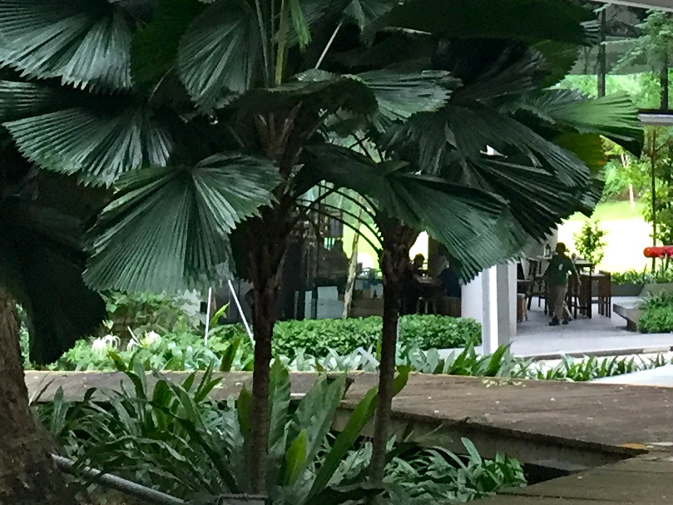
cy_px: -329
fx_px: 2275
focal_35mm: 117
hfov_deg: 16.7
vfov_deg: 11.9
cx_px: 567
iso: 64
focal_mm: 4.15
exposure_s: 1/33
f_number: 2.2
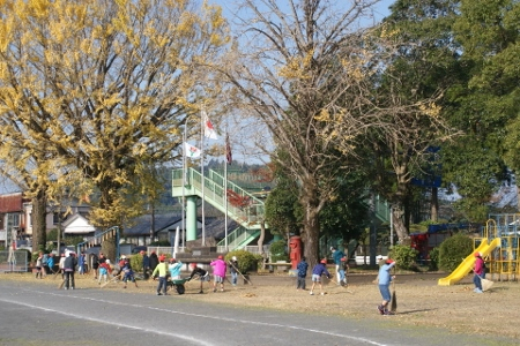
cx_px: 260
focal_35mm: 60
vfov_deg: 22.6
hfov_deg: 33.4
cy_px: 173
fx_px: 867
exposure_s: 1/160
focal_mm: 40
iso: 100
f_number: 9
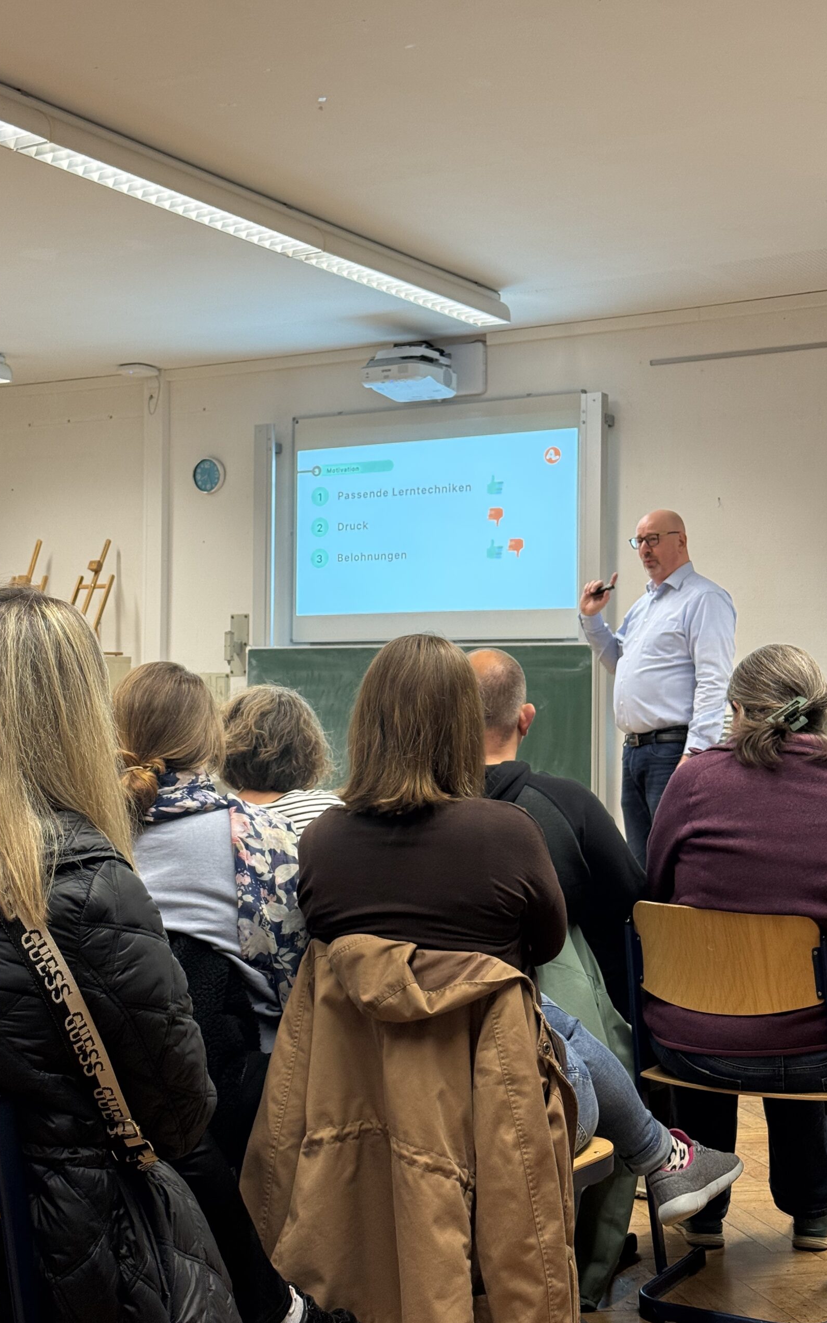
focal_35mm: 51
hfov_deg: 25.3
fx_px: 1839
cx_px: 341
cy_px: 662
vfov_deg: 39.6
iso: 100
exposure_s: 1/50
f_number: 1.78
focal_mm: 6.76
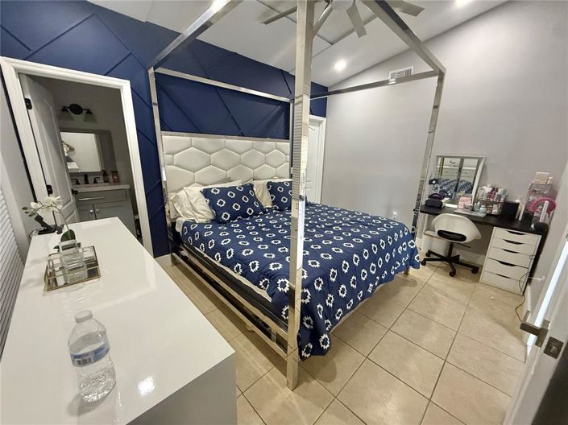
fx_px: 230
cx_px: 284
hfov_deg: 102.1
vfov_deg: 85.6
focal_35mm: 14
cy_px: 212
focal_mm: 2.22
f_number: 2.2
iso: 500
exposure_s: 1/60
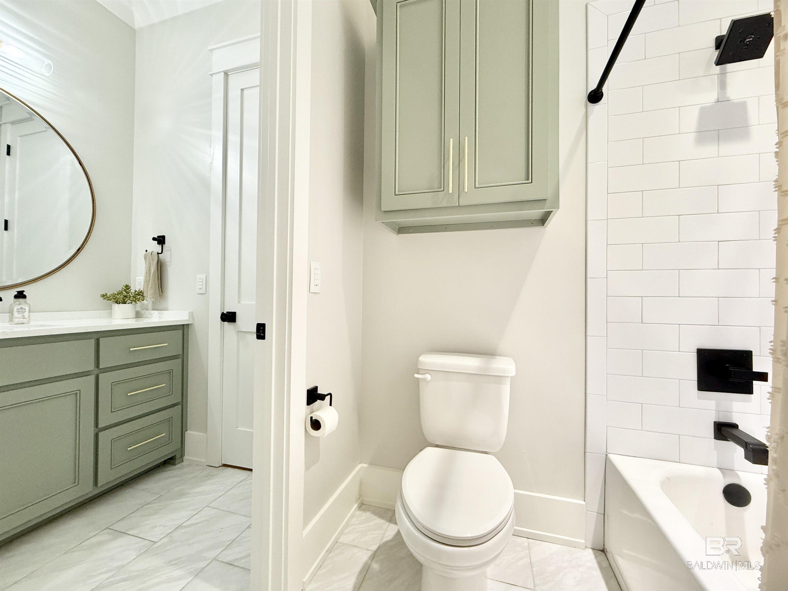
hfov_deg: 102.1
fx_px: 319
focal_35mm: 14
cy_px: 296
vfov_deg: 85.7
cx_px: 394
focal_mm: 2.22
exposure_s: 1/120
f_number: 2.2
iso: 320
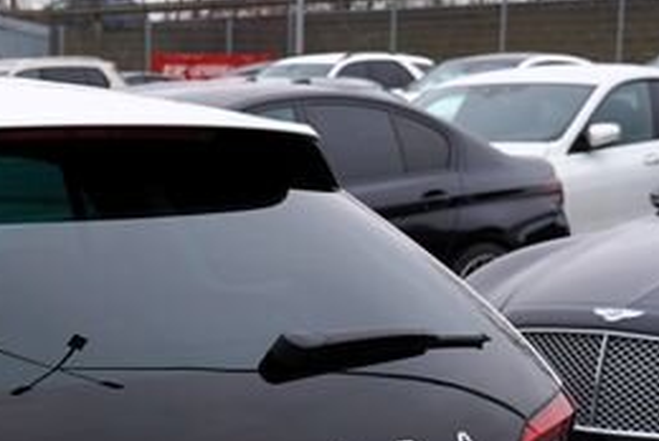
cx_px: -261
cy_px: 490
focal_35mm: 122
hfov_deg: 15.7
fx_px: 2236
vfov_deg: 11.1
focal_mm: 31
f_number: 5.6
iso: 100
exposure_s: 1/125
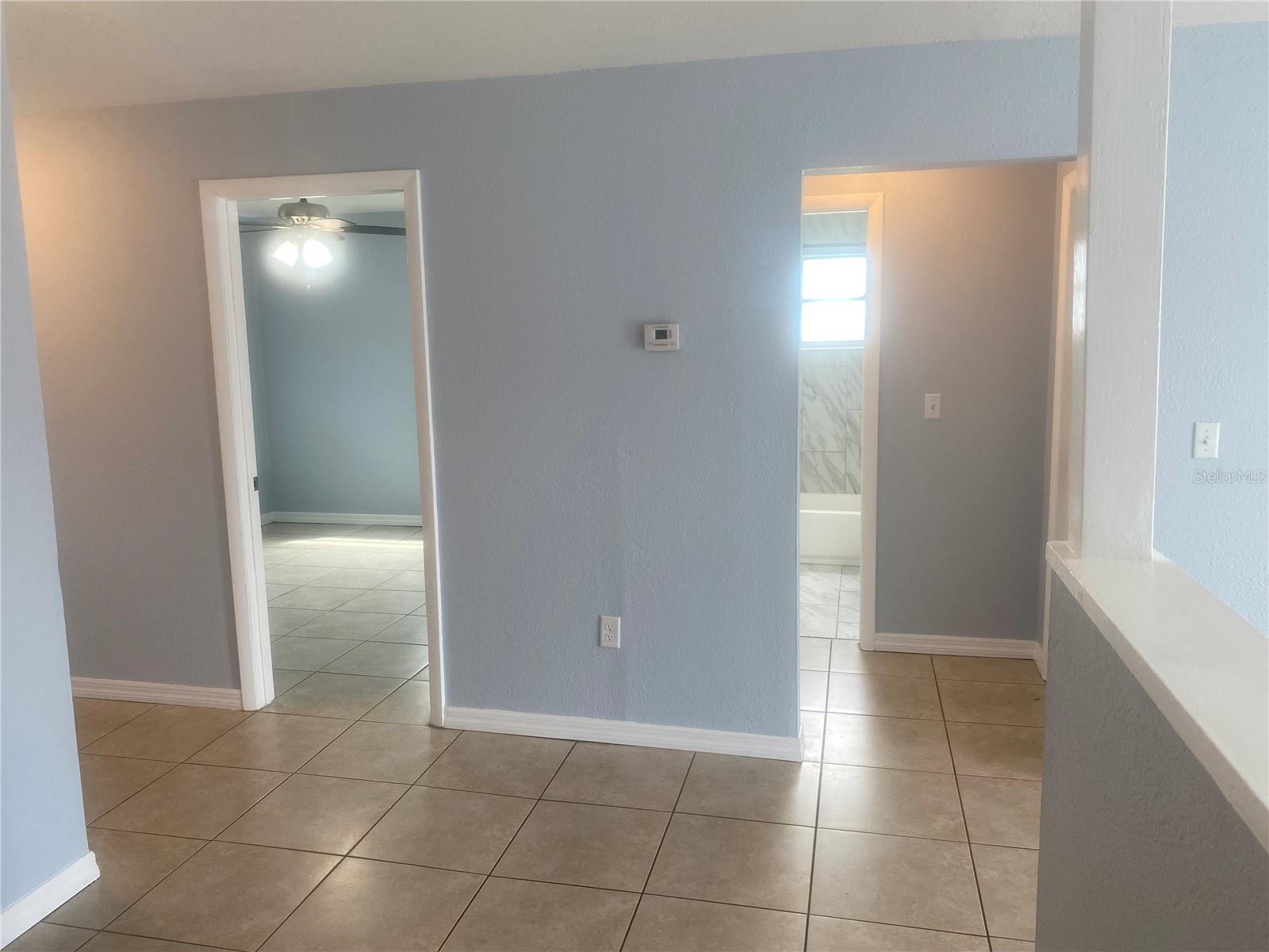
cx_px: 634
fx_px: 953
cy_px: 476
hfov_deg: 67.3
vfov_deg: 53.1
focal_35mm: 26
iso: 64
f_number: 1.8
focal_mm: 4.25
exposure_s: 1/120
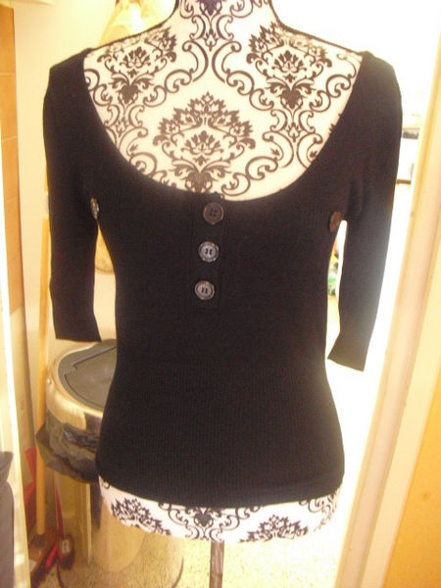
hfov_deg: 39.7
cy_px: 294
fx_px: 612
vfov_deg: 51.4
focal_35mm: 36
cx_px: 220
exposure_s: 1/8
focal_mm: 6.3
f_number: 3.1
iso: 800
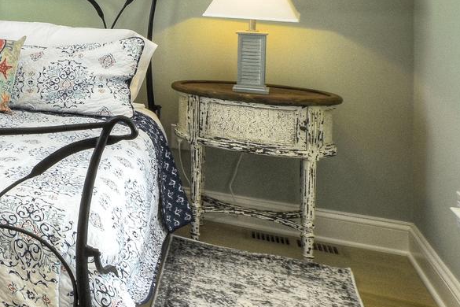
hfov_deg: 27.2
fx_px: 626
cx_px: -241
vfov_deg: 26.2
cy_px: 6
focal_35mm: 49
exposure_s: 1/8
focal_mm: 14
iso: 200
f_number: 22
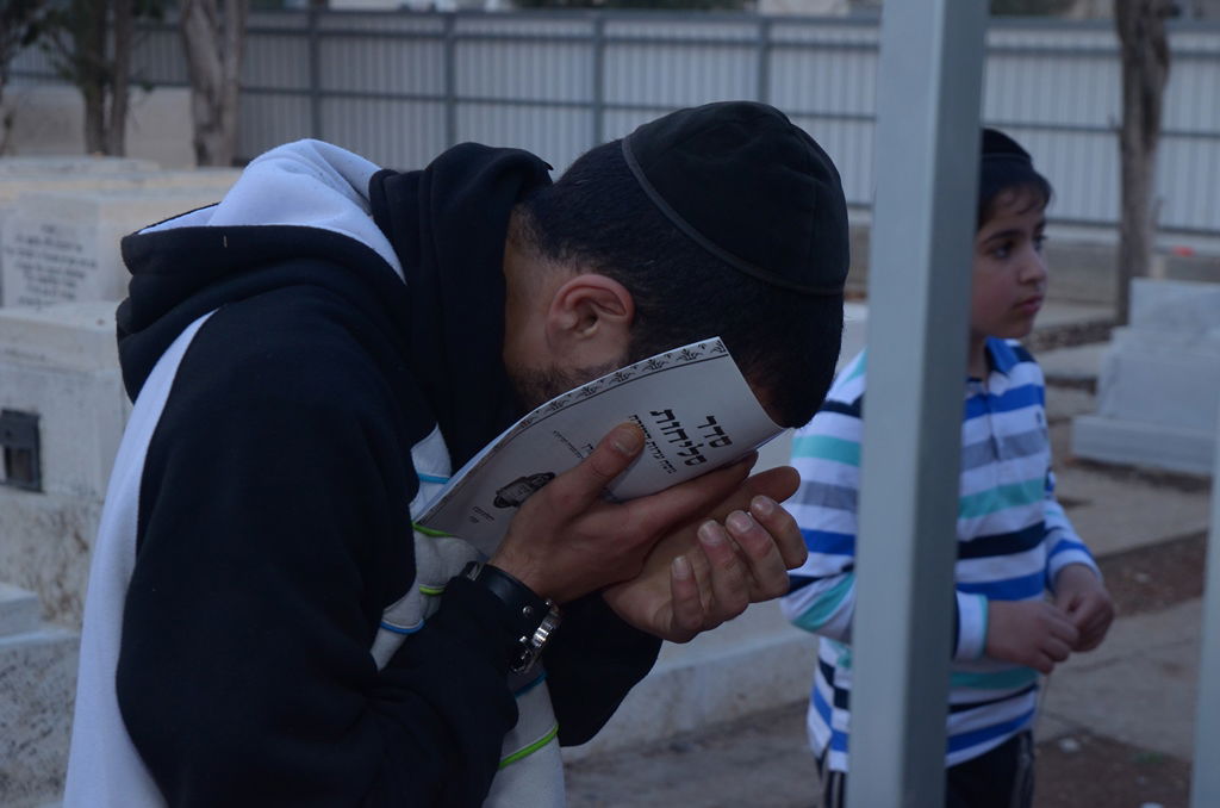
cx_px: 610
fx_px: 1623
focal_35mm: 48
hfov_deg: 41.2
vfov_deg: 27.9
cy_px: 404
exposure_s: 1/160
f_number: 7.1
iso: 640
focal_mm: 32
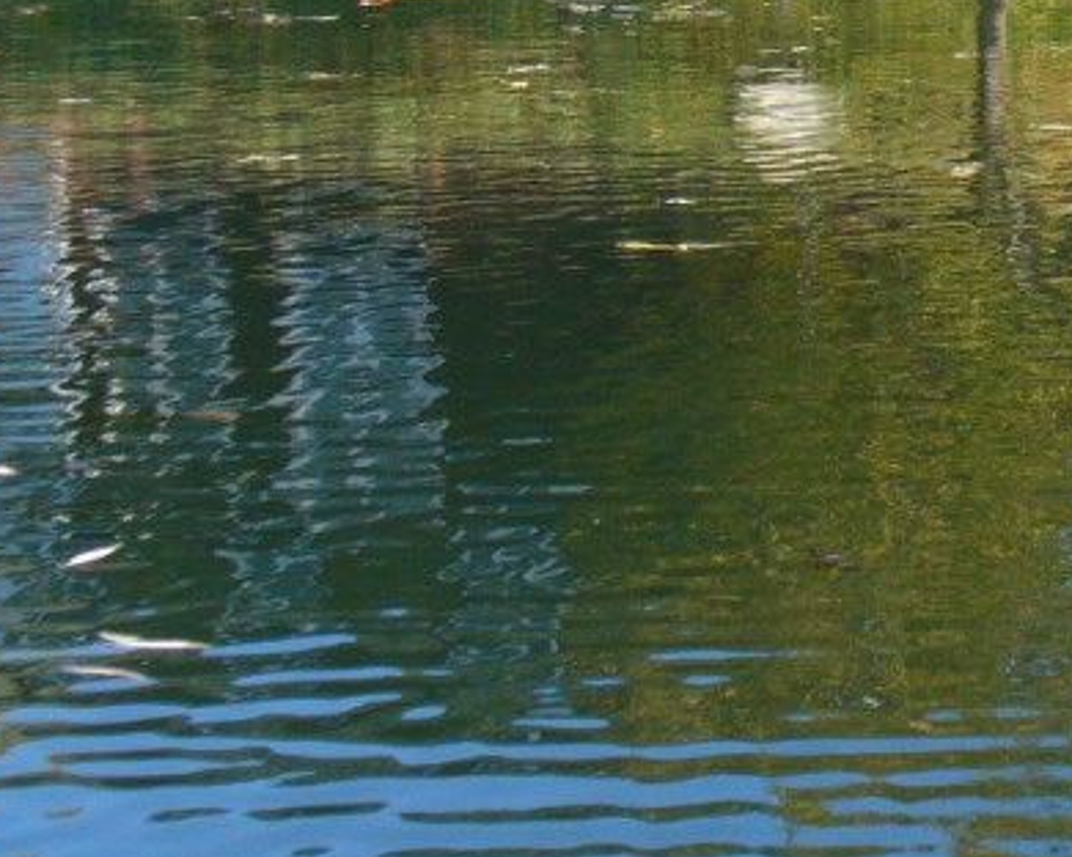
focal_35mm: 123
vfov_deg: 12.3
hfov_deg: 15.1
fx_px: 3902
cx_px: 1281
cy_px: -159
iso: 150
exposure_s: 1/400
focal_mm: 7.9
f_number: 3
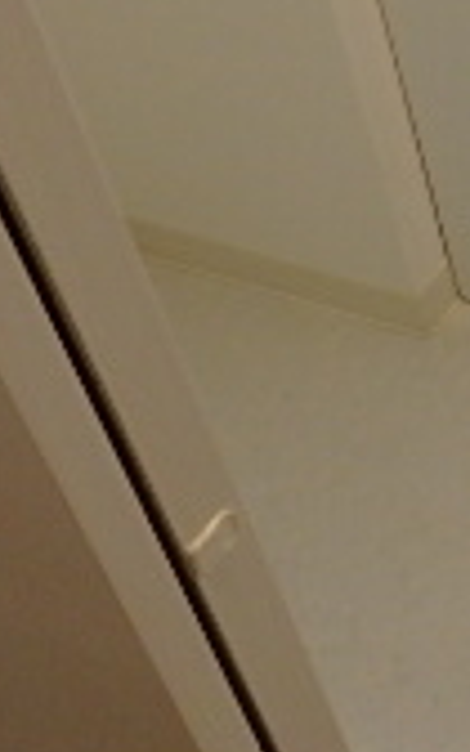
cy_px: 170
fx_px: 1742
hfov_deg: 12.5
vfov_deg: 24.0
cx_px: 1083
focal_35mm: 85
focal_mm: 3.7
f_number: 3.5
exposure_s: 1/30
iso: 250
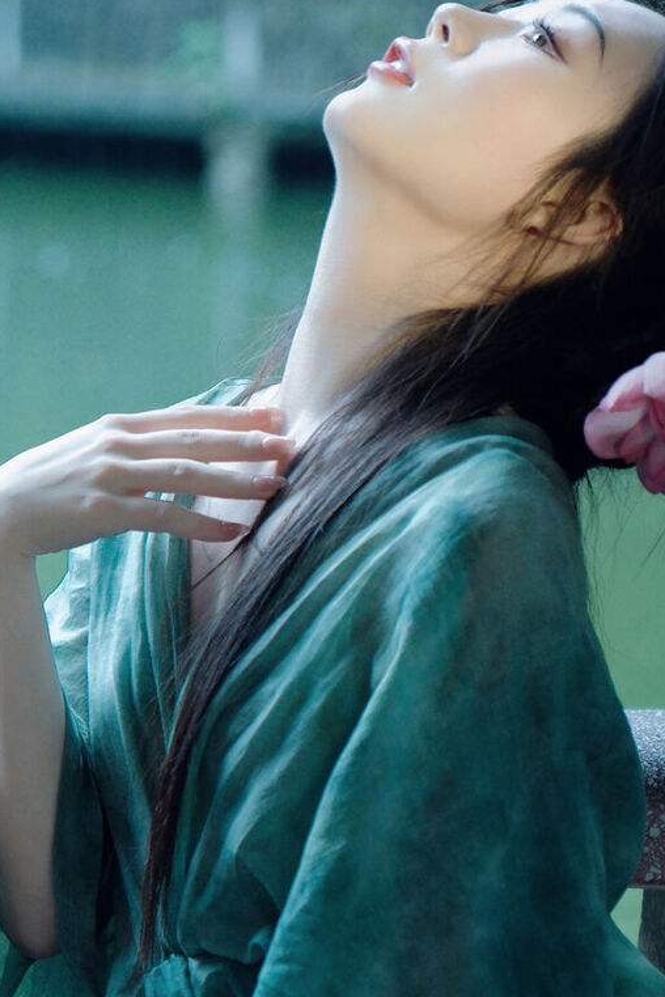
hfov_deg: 6.3
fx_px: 6012
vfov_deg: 9.5
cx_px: 454
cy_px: 646
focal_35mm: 217
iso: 800
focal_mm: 70
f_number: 2.8
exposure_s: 1/125
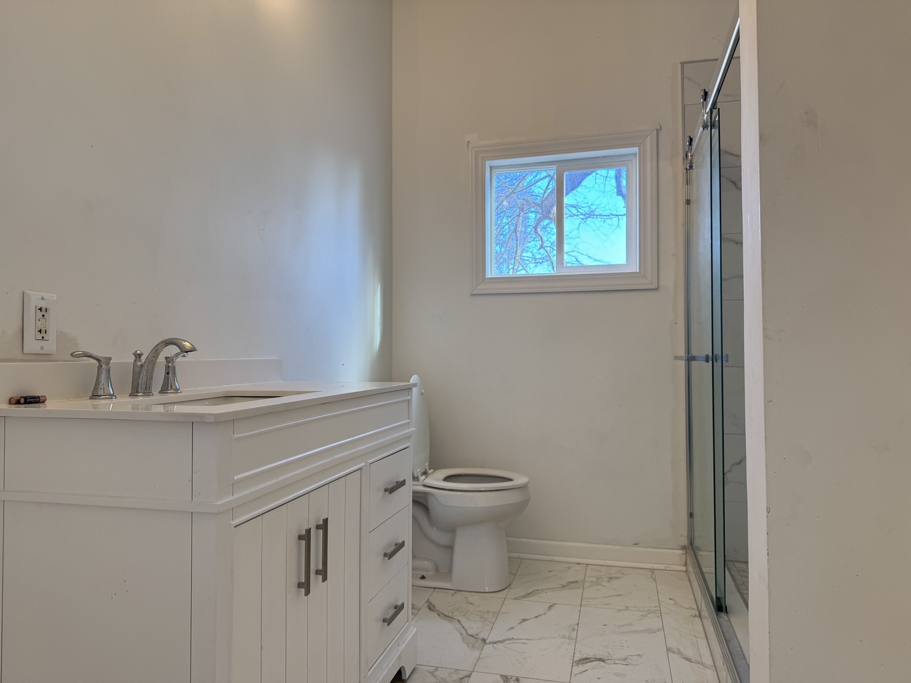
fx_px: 632
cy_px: 342
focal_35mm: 24
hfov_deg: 71.6
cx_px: 456
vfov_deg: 56.8
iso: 100
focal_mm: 6.76
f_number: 1.78
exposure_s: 1/120
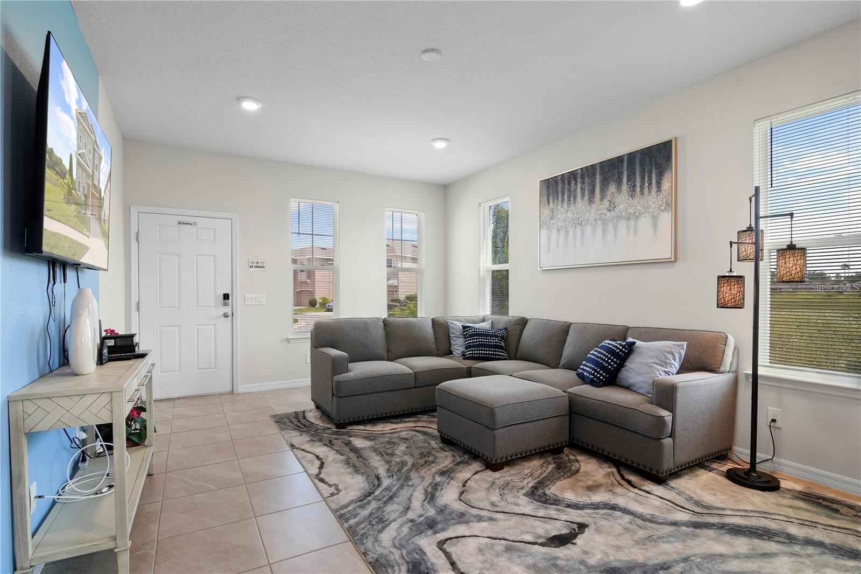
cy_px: 287
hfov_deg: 96.7
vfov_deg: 73.7
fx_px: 383
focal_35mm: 16
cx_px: 430
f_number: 8
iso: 100
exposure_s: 1/2.5
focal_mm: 11
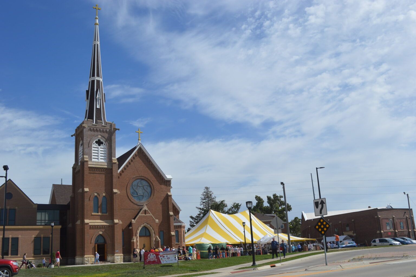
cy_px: 138
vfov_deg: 36.8
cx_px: 208
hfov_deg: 53.2
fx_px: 416
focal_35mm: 36
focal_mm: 24
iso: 100
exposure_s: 1/400
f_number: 10
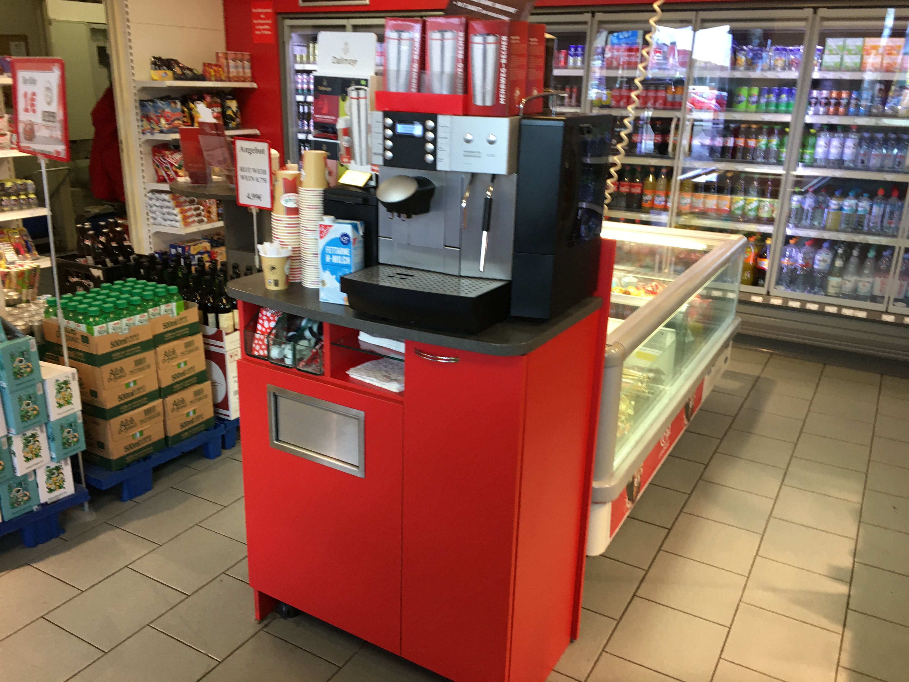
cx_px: 454
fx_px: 762
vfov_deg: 48.2
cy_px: 341
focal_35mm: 29
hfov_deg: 61.7
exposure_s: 1/33
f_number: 2.2
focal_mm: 4.15
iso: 80
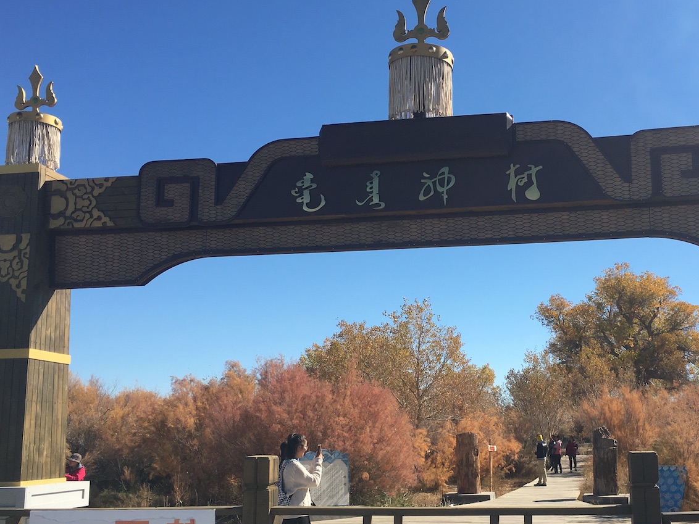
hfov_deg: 45.3
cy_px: 300
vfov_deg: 35.1
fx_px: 828
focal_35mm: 41
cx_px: 445
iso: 25
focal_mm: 4.15
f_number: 2.2
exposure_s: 1/1748
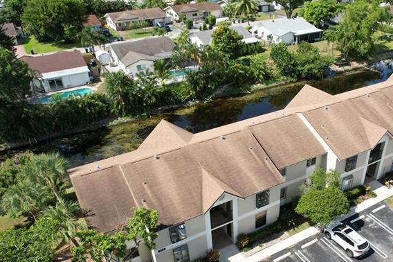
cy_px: 173
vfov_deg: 41.8
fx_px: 338
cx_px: 237
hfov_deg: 59.8
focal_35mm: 31
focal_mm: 8.38
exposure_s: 1/1600
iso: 130
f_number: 2.8
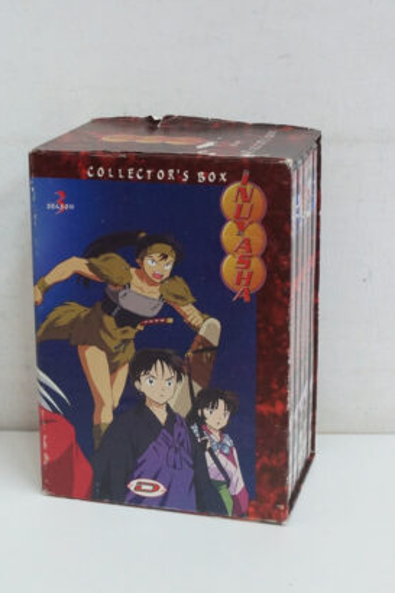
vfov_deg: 57.2
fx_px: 544
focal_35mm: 33
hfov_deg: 39.9
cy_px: 322
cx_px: 179
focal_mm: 20
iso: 1600
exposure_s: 1/60
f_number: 5
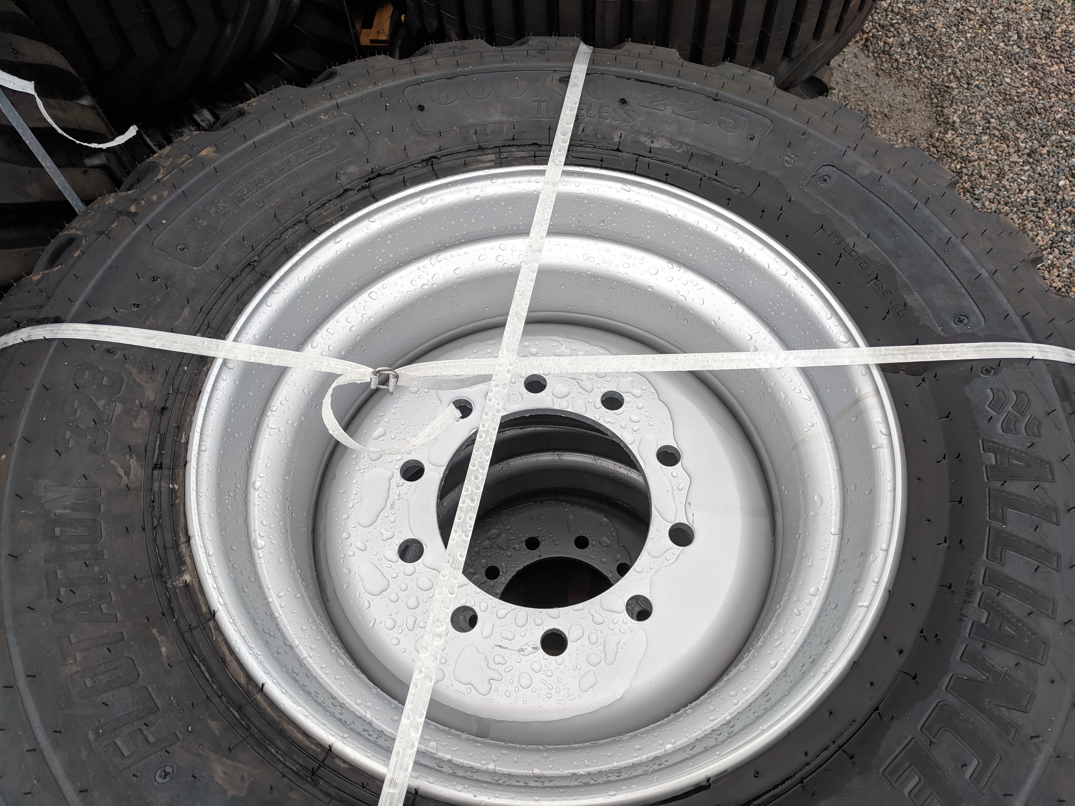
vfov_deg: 53.1
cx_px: 538
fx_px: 807
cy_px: 403
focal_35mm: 26
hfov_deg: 67.3
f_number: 2
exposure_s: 1/674
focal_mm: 4.67
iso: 66
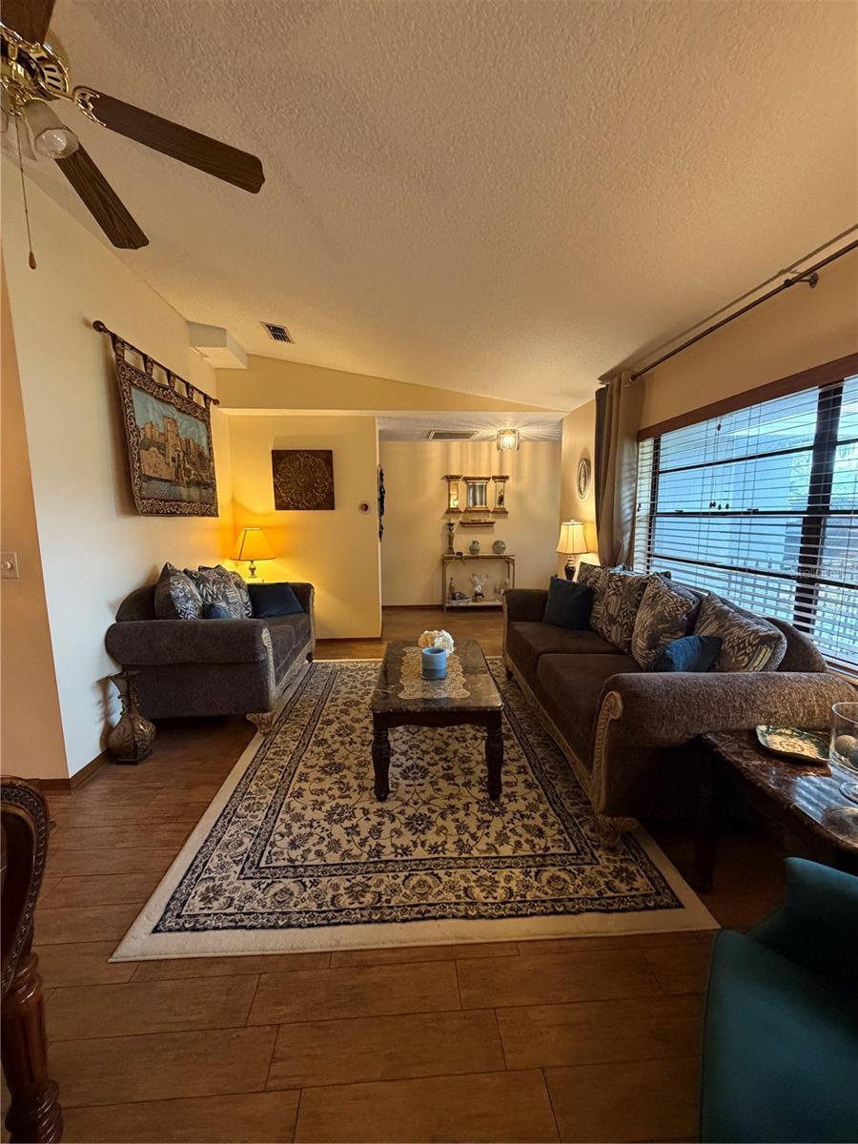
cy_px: 572
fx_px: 463
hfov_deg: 85.7
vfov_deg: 102.1
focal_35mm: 14
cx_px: 429
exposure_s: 1/60
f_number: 2.2
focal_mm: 2.22
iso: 500
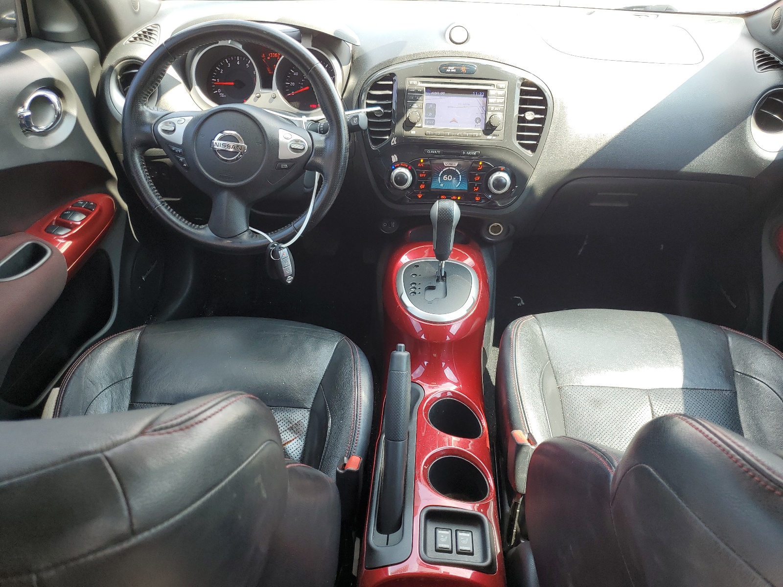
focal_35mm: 26
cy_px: 294
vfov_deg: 53.1
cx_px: 392
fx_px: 588
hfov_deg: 67.3
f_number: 1.5
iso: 52
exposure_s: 1/120
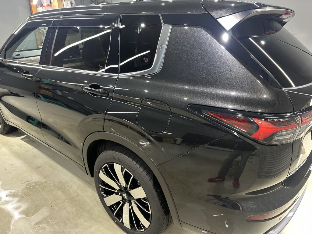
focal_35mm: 24
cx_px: 156
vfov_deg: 56.8
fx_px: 216
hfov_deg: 71.6
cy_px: 117
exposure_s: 1/60
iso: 200
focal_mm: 6.86
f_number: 1.78
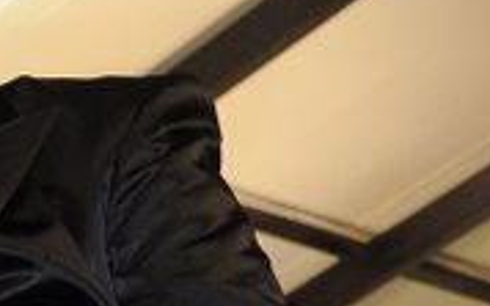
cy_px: 799
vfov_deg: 5.9
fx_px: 2816
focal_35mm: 211
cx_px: -234
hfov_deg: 9.7
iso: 640
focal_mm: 24
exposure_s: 1/125
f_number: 3.8
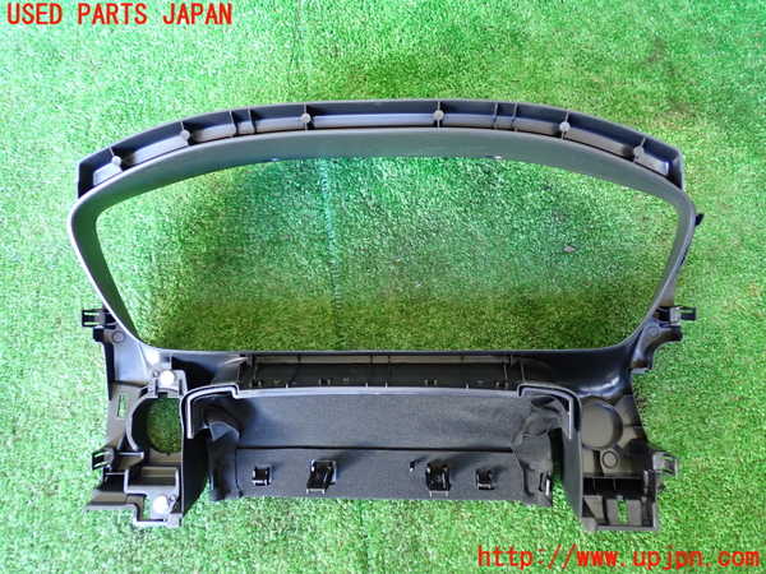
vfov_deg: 46.8
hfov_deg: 60.0
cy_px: 287
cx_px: 383
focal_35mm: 30
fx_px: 664
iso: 640
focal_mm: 5.4
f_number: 2.3
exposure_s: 1/30
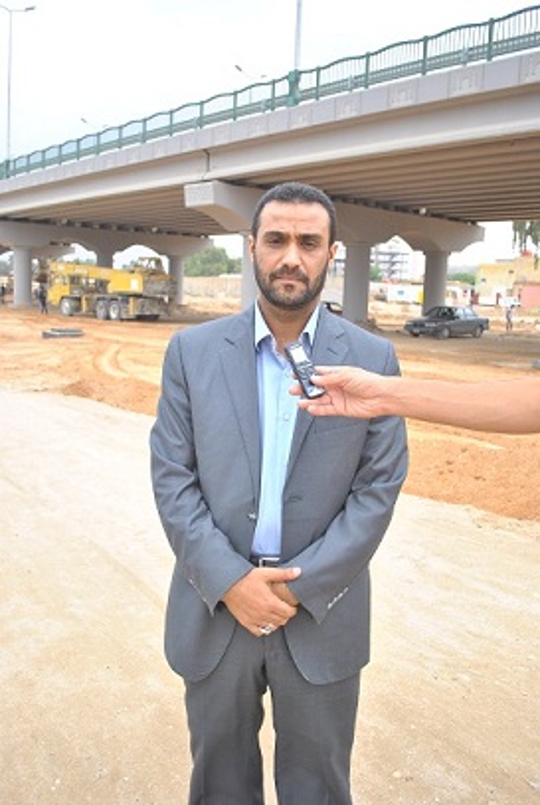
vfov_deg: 61.8
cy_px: 402
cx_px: 270
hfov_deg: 43.8
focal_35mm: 30
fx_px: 672
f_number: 3.8
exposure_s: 1/1250
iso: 400
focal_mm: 20
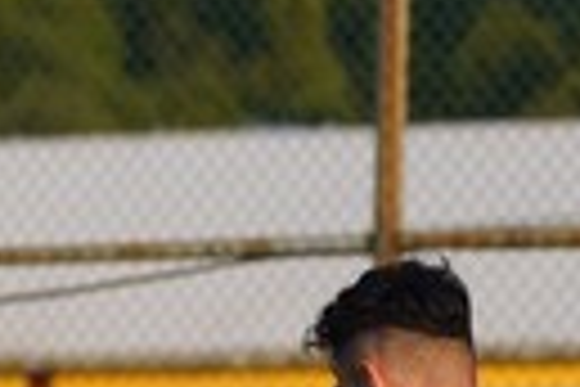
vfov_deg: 2.1
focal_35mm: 651
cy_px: 754
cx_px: 481
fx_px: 10488
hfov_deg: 3.2
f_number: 5
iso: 500
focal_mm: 125
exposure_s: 1/500
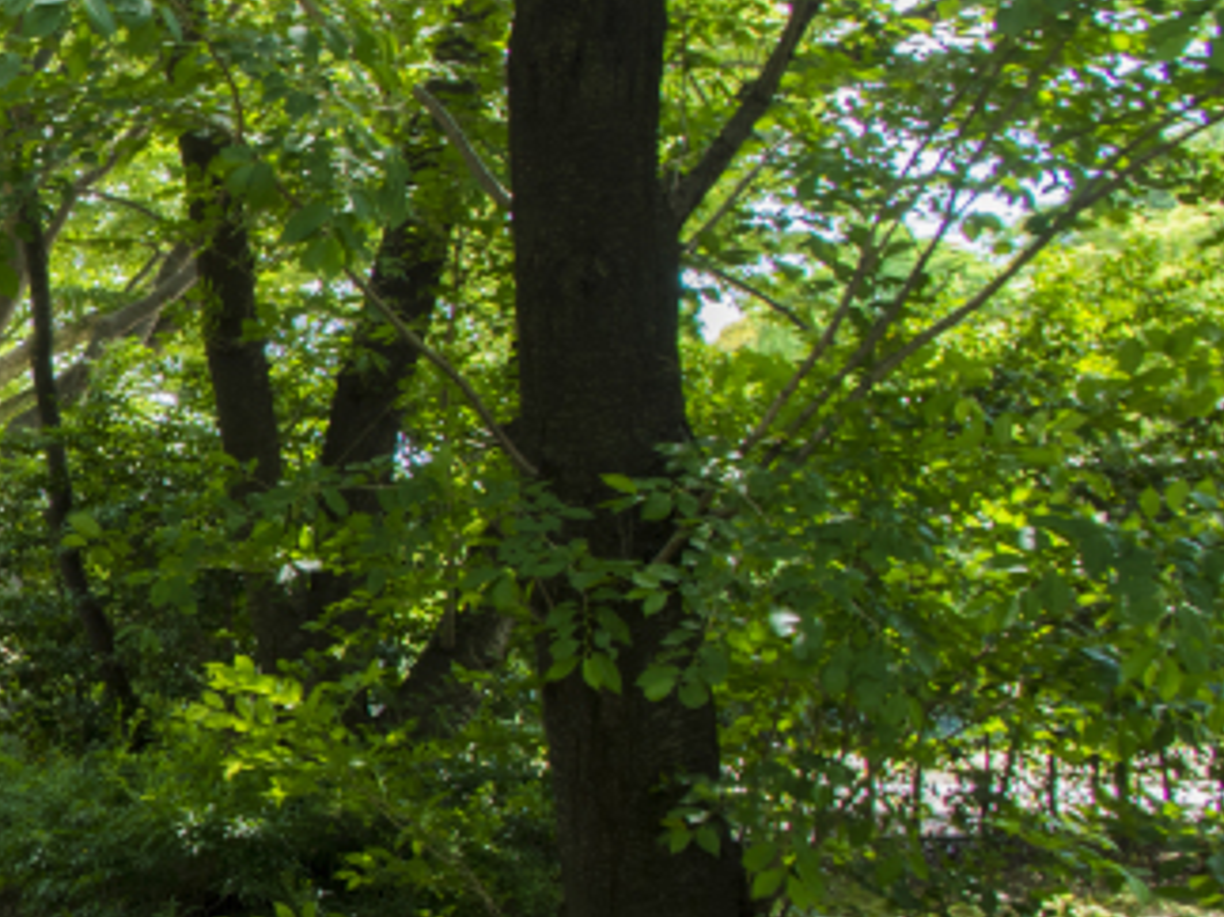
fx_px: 2368
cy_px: 574
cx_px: -656
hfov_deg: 23.0
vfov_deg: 21.9
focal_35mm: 67
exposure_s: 1/30
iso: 100
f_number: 9
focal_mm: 15
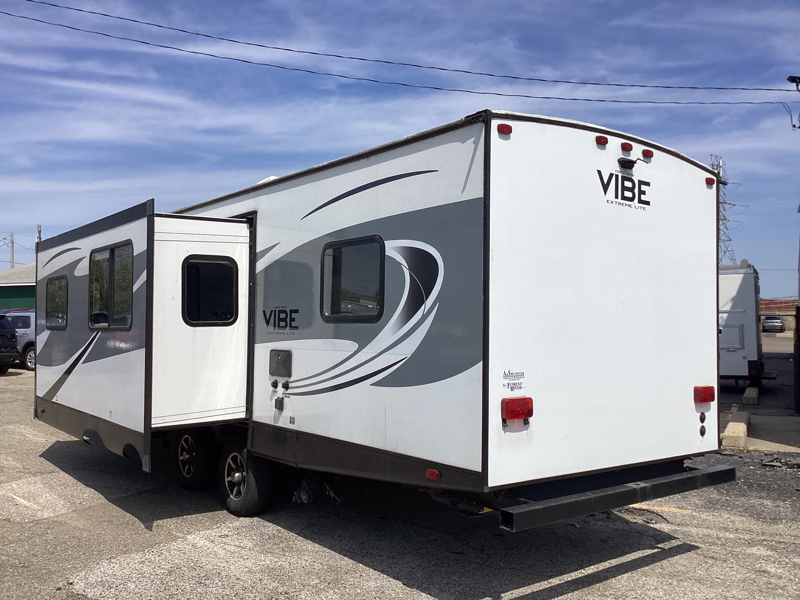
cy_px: 300
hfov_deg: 58.4
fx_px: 716
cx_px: 400
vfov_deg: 45.4
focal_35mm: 31
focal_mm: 3.3
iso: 25
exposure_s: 1/2809
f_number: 2.4
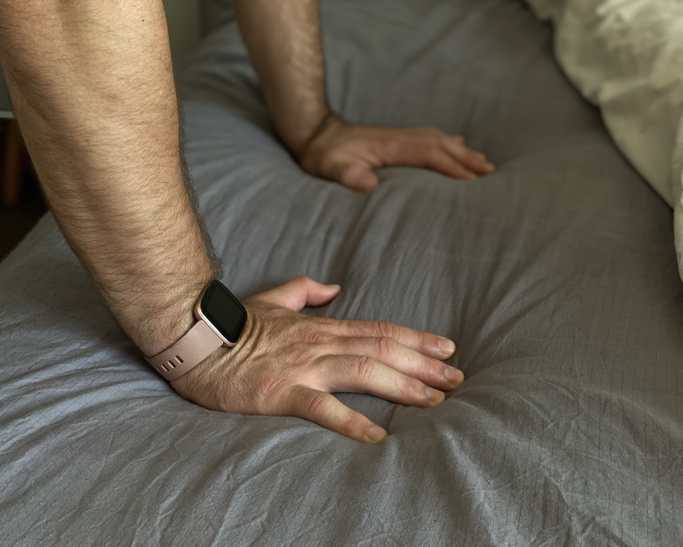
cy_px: 274
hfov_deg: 34.1
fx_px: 1112
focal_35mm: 55
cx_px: 328
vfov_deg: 27.6
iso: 125
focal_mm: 6
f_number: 2
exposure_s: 1/122
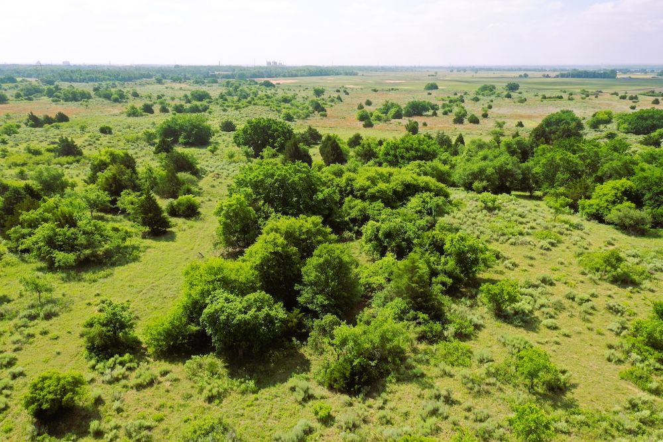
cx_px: 332
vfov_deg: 46.4
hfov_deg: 65.5
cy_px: 221
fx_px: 516
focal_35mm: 28
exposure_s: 1/120
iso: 100
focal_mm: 10.26
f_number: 10
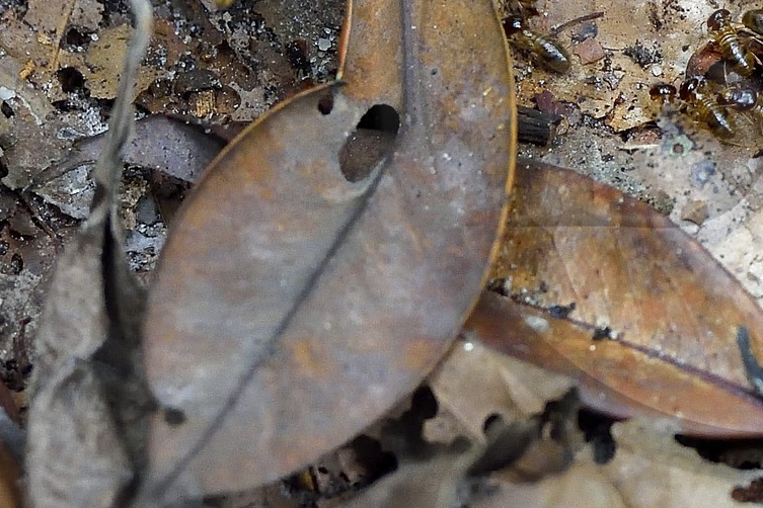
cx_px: 791
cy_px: 62
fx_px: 9007
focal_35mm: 425
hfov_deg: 4.8
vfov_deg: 3.2
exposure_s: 1/125
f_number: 5.6
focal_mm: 200
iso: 3200
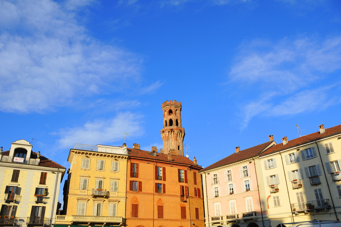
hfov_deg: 67.4
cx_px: 170
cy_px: 114
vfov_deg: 47.8
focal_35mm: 27
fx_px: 255
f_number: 6.3
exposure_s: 1/640
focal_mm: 18
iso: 200
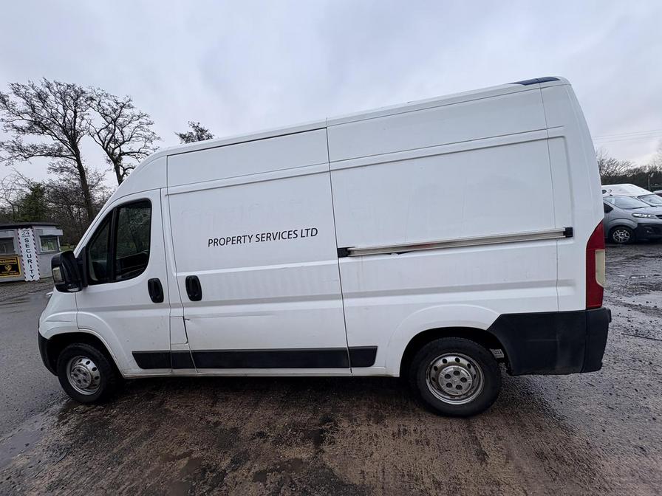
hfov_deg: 102.1
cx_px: 331
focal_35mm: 14
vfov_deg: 85.7
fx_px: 268
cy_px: 248
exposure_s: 1/147
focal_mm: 2.22
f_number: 2.2
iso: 40
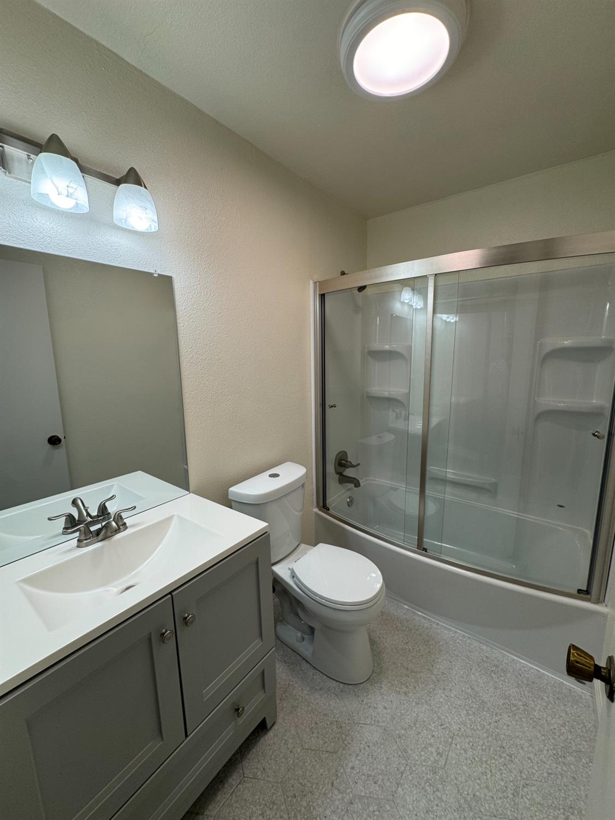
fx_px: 332
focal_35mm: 14
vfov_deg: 102.1
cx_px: 308
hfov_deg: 85.7
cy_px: 410
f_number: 2.2
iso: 80
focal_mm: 2.22
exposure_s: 1/120
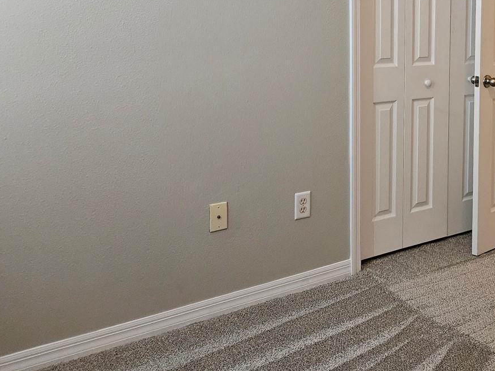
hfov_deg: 41.5
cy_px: 60
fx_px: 601
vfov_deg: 33.1
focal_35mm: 42
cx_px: 439
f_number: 1.8
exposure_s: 1/120
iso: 1250
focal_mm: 5.4
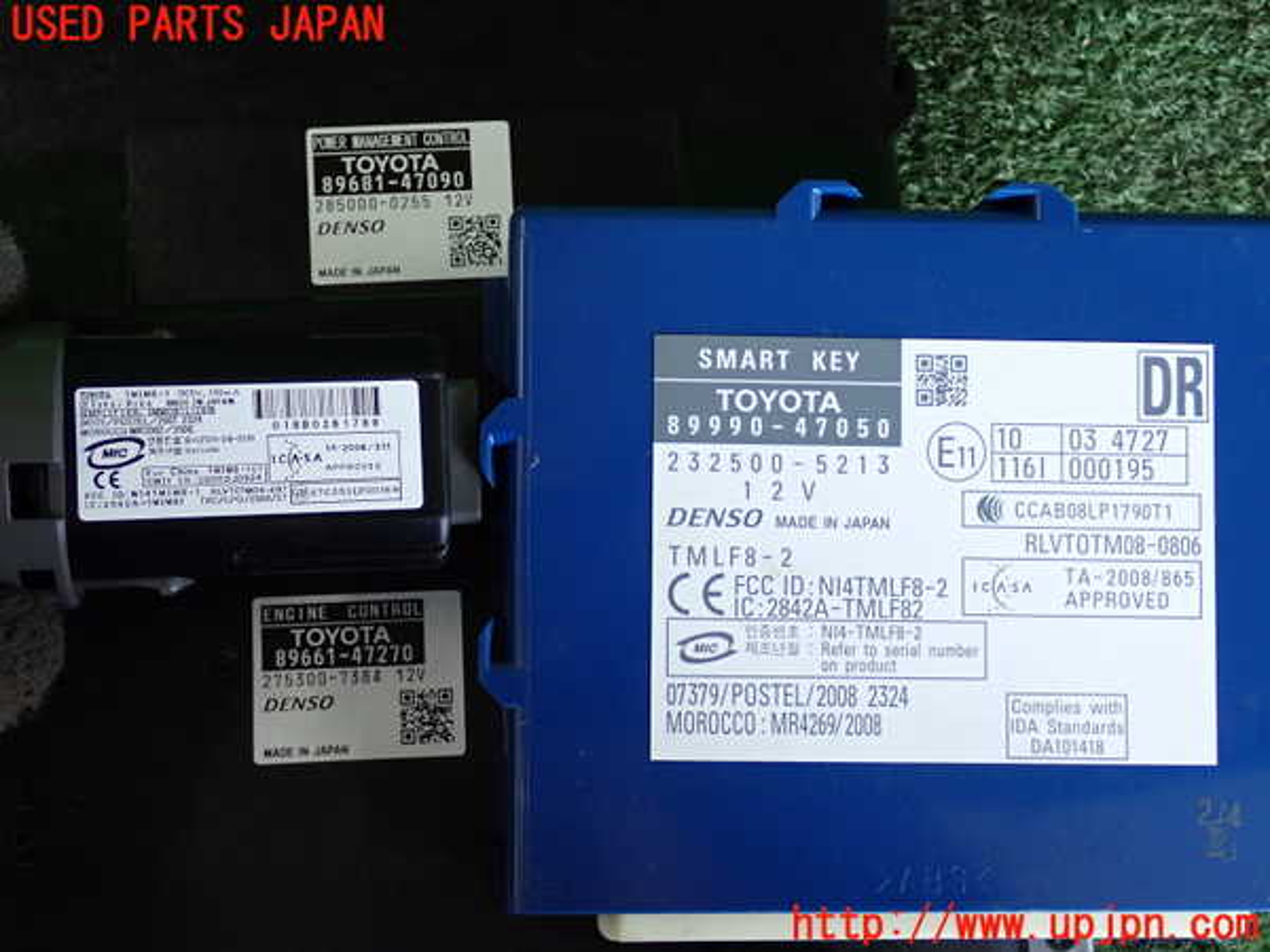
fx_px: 1834
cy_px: 476
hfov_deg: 38.2
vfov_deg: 29.1
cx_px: 635
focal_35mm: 50
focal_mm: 9.01
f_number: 3.2
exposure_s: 1/125
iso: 400
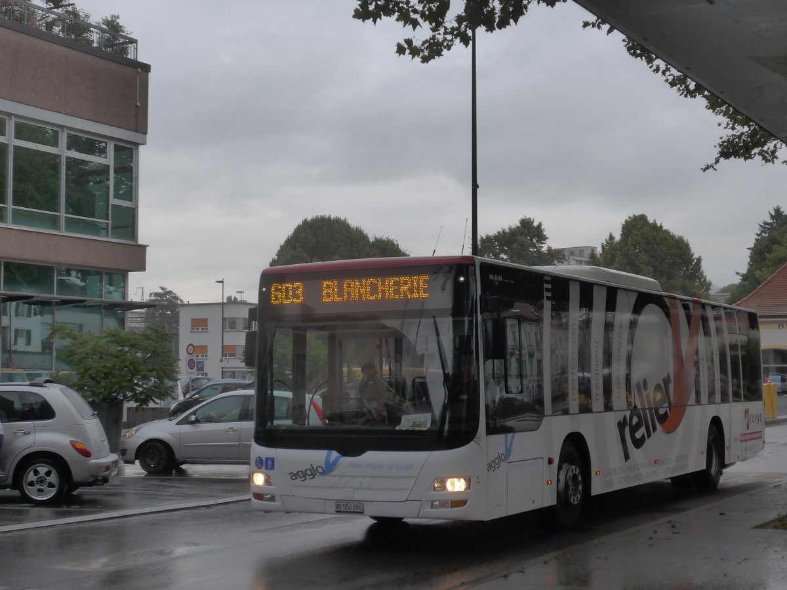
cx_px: 394
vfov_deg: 24.8
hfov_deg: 32.7
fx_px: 1341
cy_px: 295
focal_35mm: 59
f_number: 3.5
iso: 160
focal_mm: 12
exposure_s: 1/200
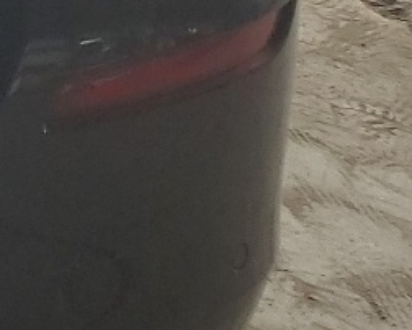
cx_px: -840
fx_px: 1965
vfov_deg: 9.2
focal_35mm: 161
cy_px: -237
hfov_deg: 9.4
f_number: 1.5
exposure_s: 1/294
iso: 50
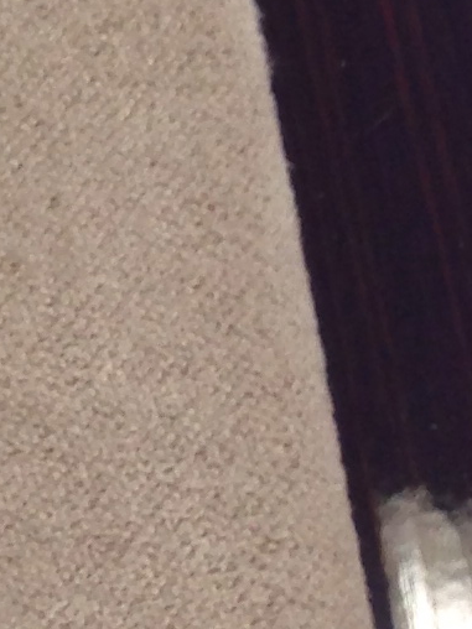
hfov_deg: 6.3
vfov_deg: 8.2
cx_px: -1033
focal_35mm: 212
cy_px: -1154
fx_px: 3854
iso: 50
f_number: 2.4
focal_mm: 4.12
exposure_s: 1/20
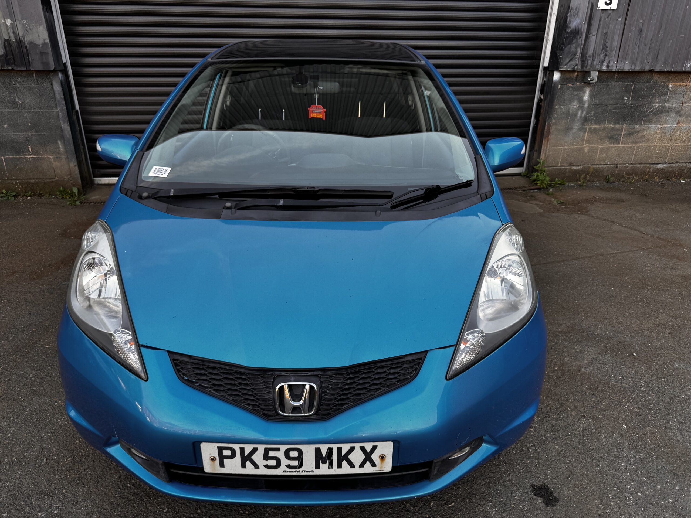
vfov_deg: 56.8
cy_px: 259
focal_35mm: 24
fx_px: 479
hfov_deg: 71.6
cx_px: 346
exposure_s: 1/539
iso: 80
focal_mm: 6.76
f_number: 1.78
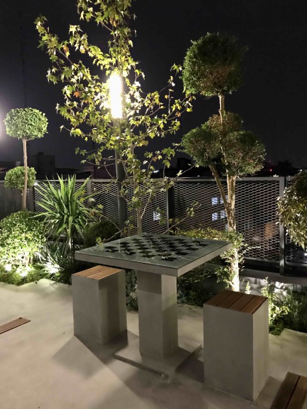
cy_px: 204
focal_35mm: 28
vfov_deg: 63.4
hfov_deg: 49.8
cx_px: 154
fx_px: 331
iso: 100
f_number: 1.8
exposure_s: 1/4
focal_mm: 3.99
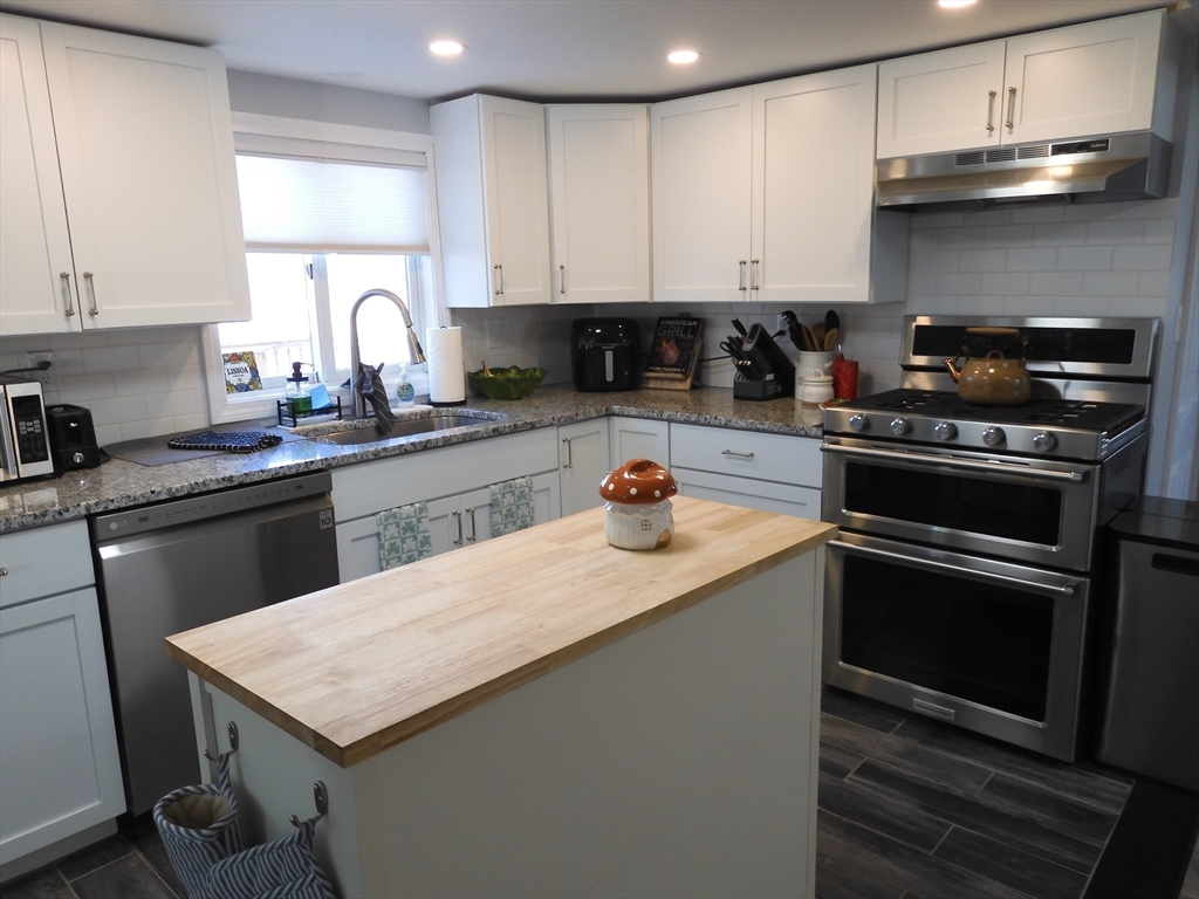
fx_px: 831
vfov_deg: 56.8
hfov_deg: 71.6
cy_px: 450
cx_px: 600
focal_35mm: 24
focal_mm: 4.3
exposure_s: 1/30
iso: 100
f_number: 3.4
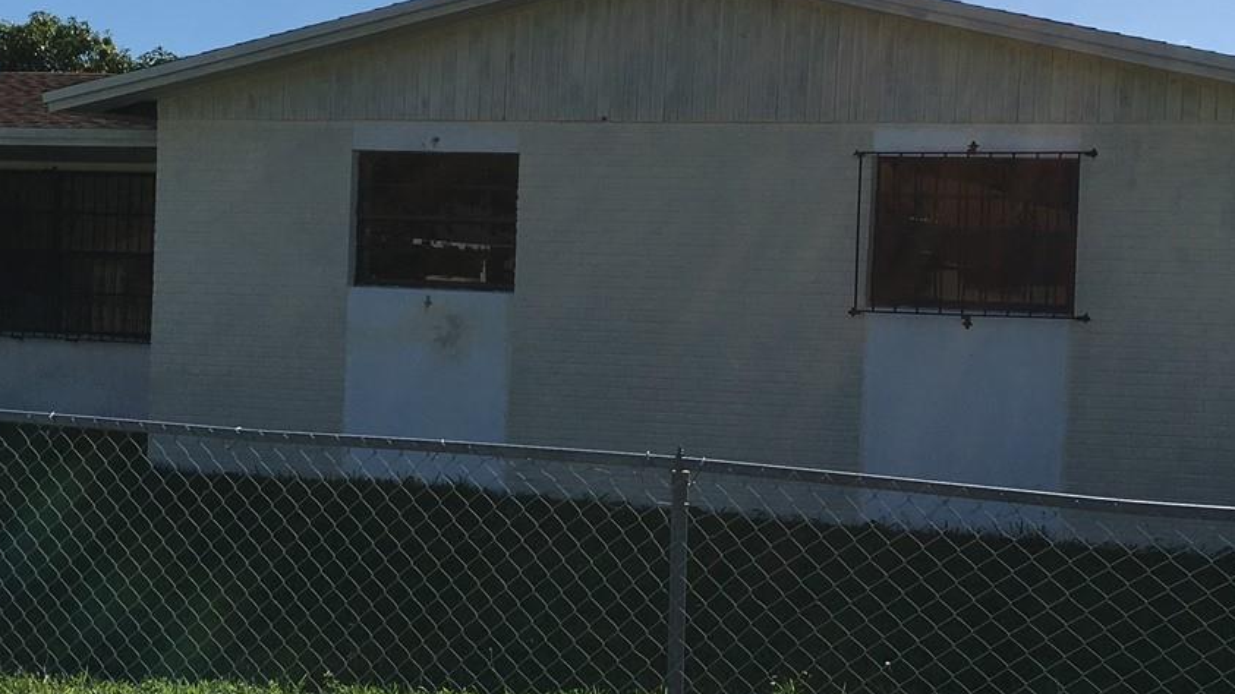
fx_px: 1965
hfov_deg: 34.8
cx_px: 703
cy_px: 401
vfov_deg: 20.0
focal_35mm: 60
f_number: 2.2
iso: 25
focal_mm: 4.15
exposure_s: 1/2564
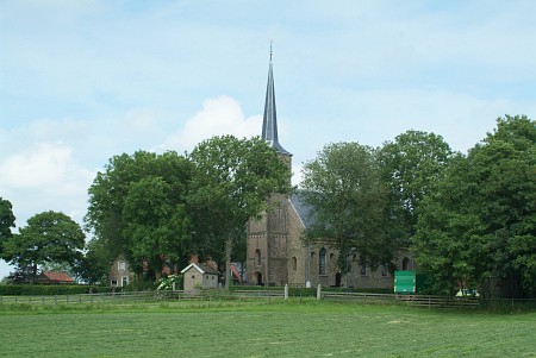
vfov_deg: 21.6
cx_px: 268
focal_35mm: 63
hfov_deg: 31.9
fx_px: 939
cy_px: 179
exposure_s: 1/1500
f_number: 5.6
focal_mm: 42
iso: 400
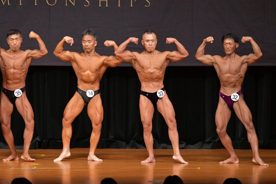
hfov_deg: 8.0
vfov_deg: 5.3
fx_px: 1969
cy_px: 92
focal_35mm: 257
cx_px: 139
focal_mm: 170
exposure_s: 1/400
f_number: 5.6
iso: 5000
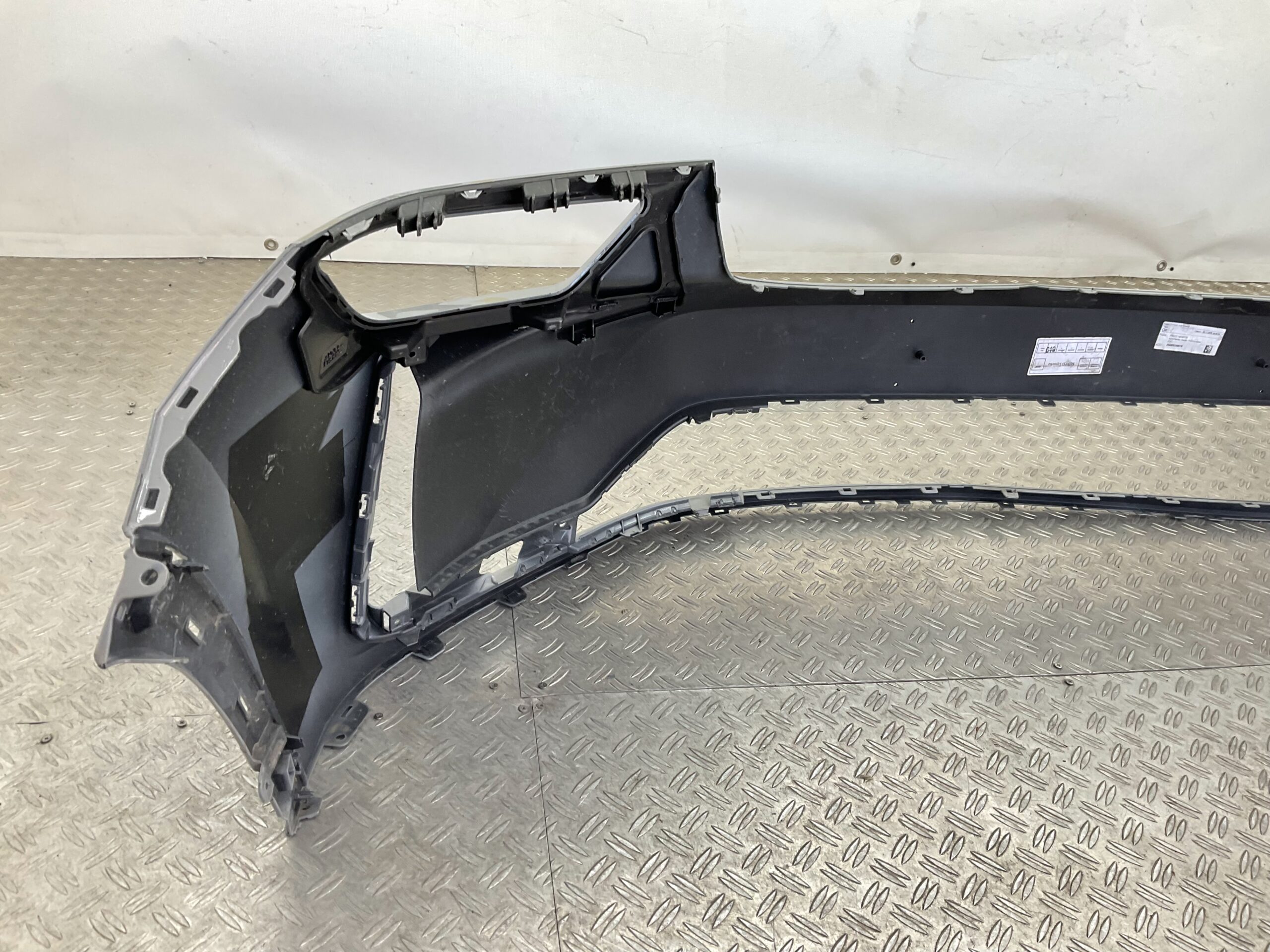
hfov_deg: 61.7
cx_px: 635
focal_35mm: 29
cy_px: 476
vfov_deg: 48.2
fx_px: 1064
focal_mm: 3
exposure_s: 1/120
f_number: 1.8
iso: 25
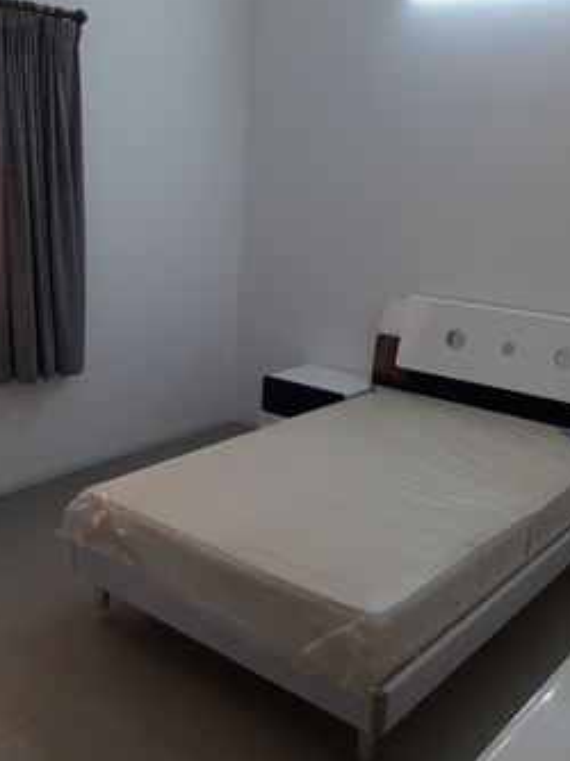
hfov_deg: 38.5
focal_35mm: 37
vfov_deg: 50.2
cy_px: 373
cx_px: 229
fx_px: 813
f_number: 1.9
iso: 64
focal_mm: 3.6
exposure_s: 1/100
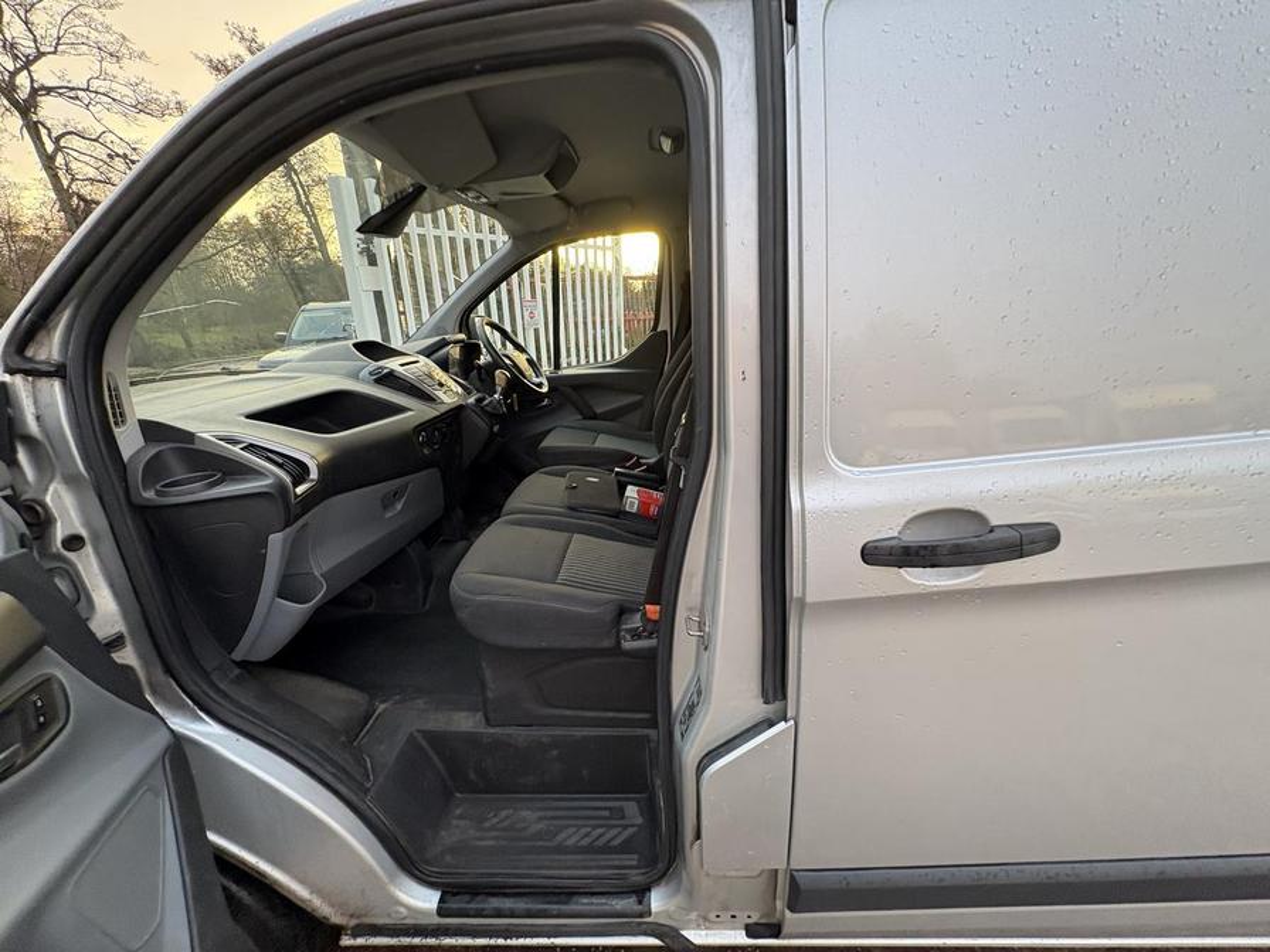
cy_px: 476
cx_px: 635
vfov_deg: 85.7
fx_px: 514
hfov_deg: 102.1
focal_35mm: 14
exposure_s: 1/84
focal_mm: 2.22
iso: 250
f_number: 2.2
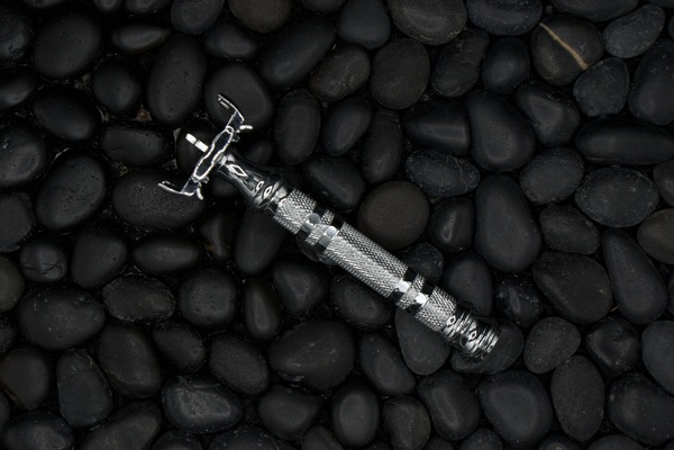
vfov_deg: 18.2
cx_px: 337
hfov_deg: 27.0
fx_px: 1404
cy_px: 225
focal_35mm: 75
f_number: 9
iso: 500
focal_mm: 50
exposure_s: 1/80
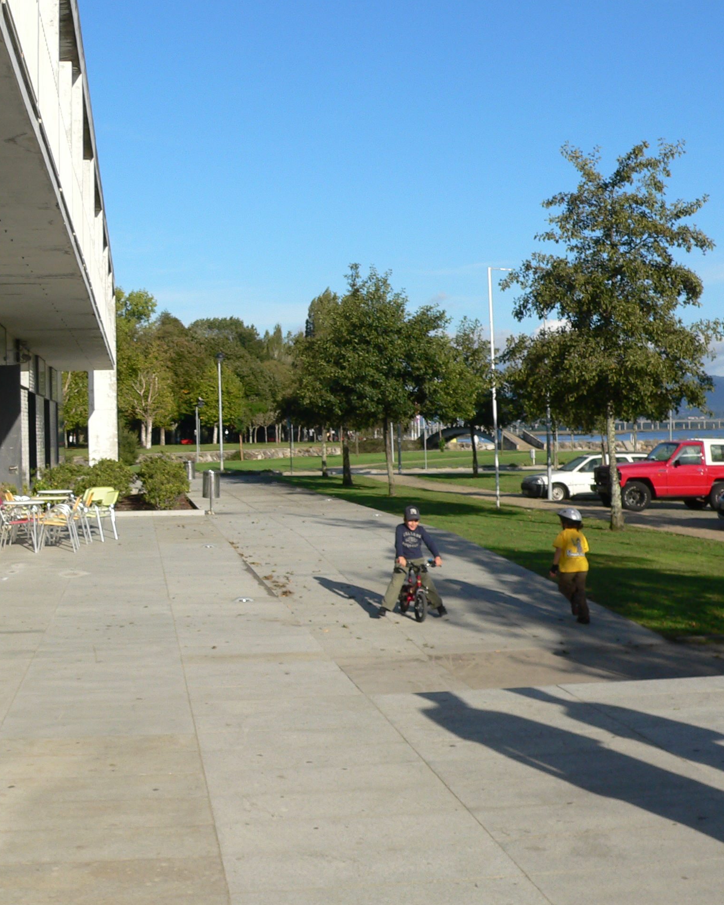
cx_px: 266
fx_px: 1259
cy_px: 453
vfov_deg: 39.5
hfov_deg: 31.9
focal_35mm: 47
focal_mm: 6
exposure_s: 1/500
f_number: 4.6
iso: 80
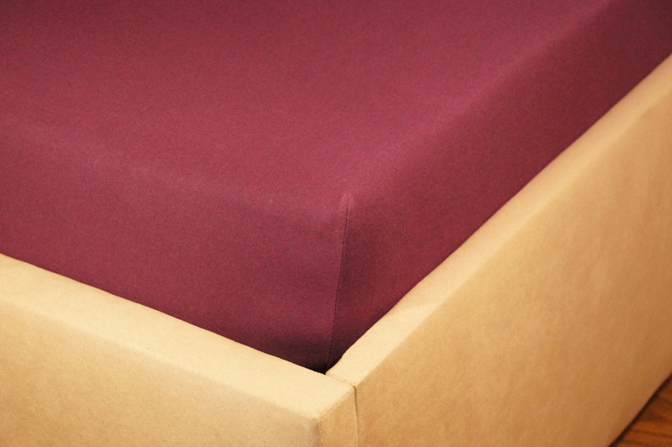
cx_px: 336
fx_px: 1958
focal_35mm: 105
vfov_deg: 13.0
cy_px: 224
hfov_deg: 19.5
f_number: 5.6
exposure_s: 1/160
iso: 3200
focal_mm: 70
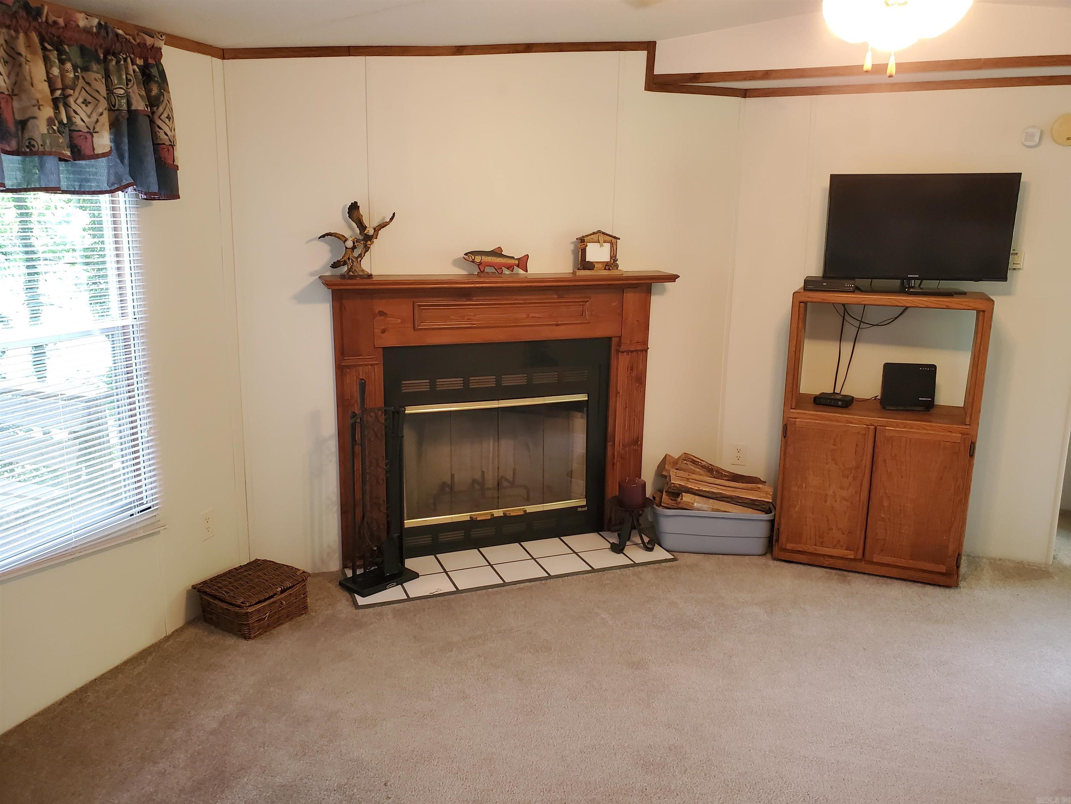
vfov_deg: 53.1
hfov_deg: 67.3
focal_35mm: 26
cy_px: 402
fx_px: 804
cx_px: 536
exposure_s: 1/40
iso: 320
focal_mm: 4.3
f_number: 2.4
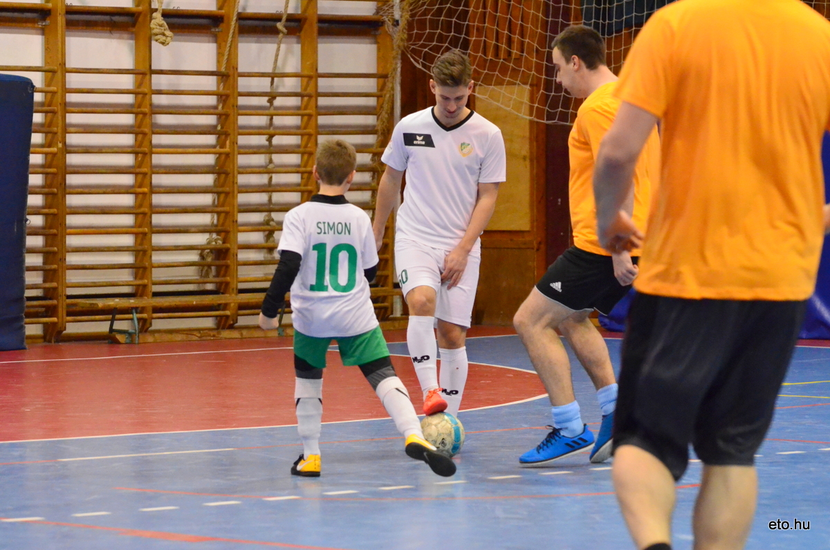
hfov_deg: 13.7
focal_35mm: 150
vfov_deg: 9.1
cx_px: 415
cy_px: 275
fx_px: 3451
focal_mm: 100
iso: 6400
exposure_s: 1/640
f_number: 5
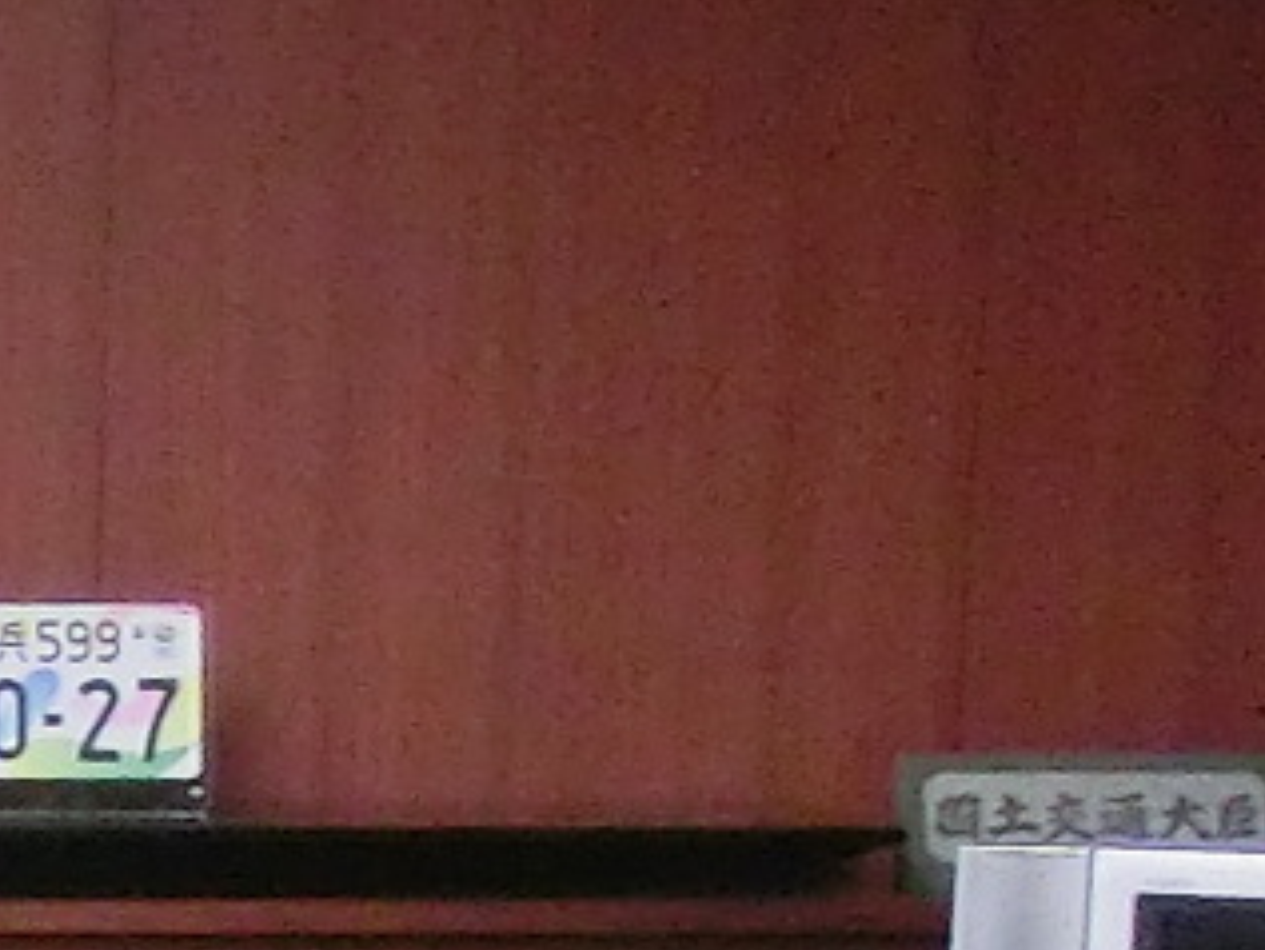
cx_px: -1664
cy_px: 1944
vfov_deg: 6.1
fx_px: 8737
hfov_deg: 7.7
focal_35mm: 239
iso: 500
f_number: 3.9
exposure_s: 1/60
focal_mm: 6.61
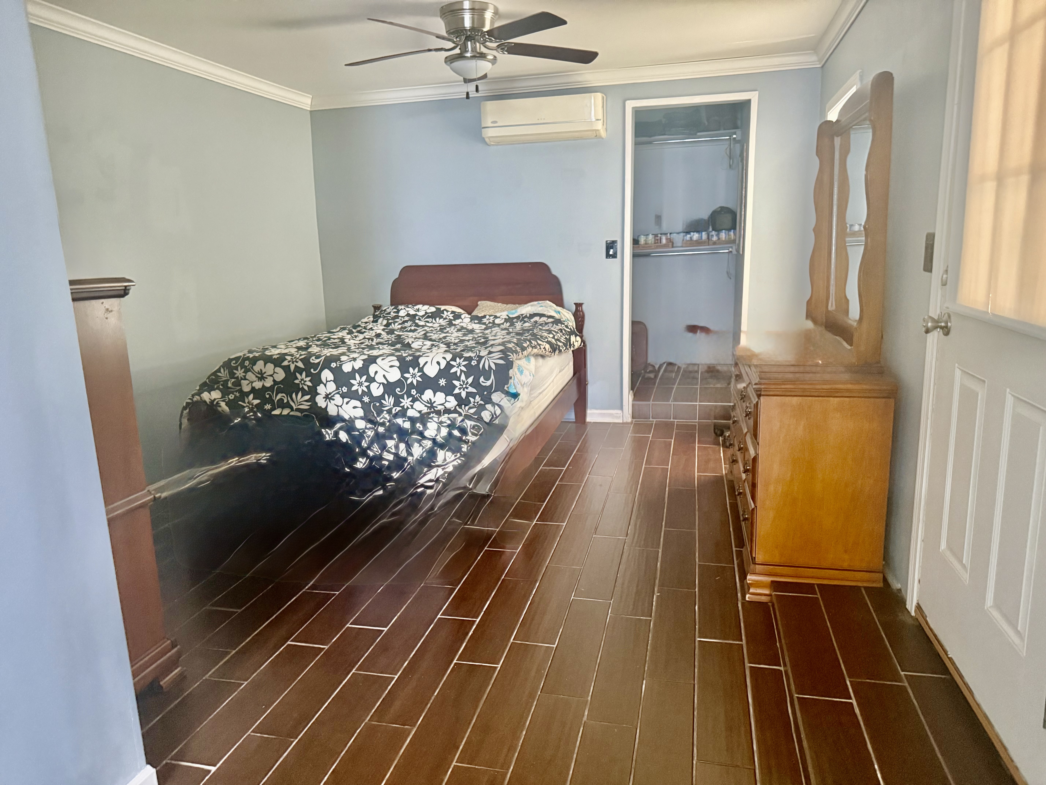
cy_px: 392
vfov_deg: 56.8
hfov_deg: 71.6
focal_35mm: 24
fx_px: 725
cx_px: 523
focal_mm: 6.76
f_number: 1.78
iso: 800
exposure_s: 1/60
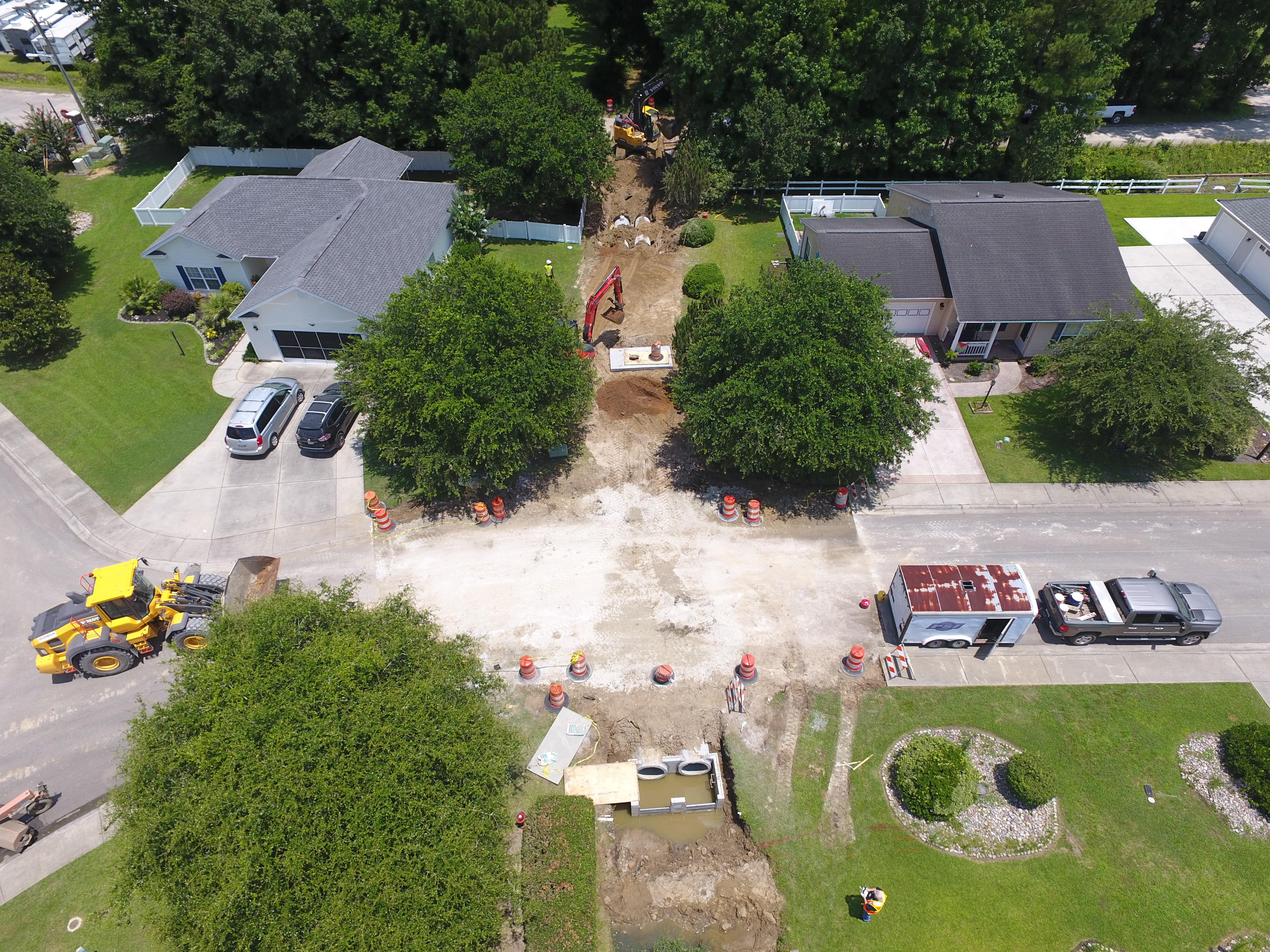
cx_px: 635
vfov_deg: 66.0
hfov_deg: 81.7
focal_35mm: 20
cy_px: 476
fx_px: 734
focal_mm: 3.61
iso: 100
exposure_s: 1/812
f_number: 2.8
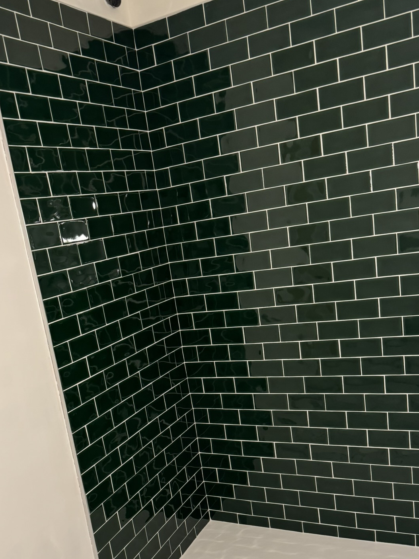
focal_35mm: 35
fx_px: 565
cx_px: 170
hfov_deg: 40.5
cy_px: 377
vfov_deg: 51.6
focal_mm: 6.76
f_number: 1.78
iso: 320
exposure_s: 1/50
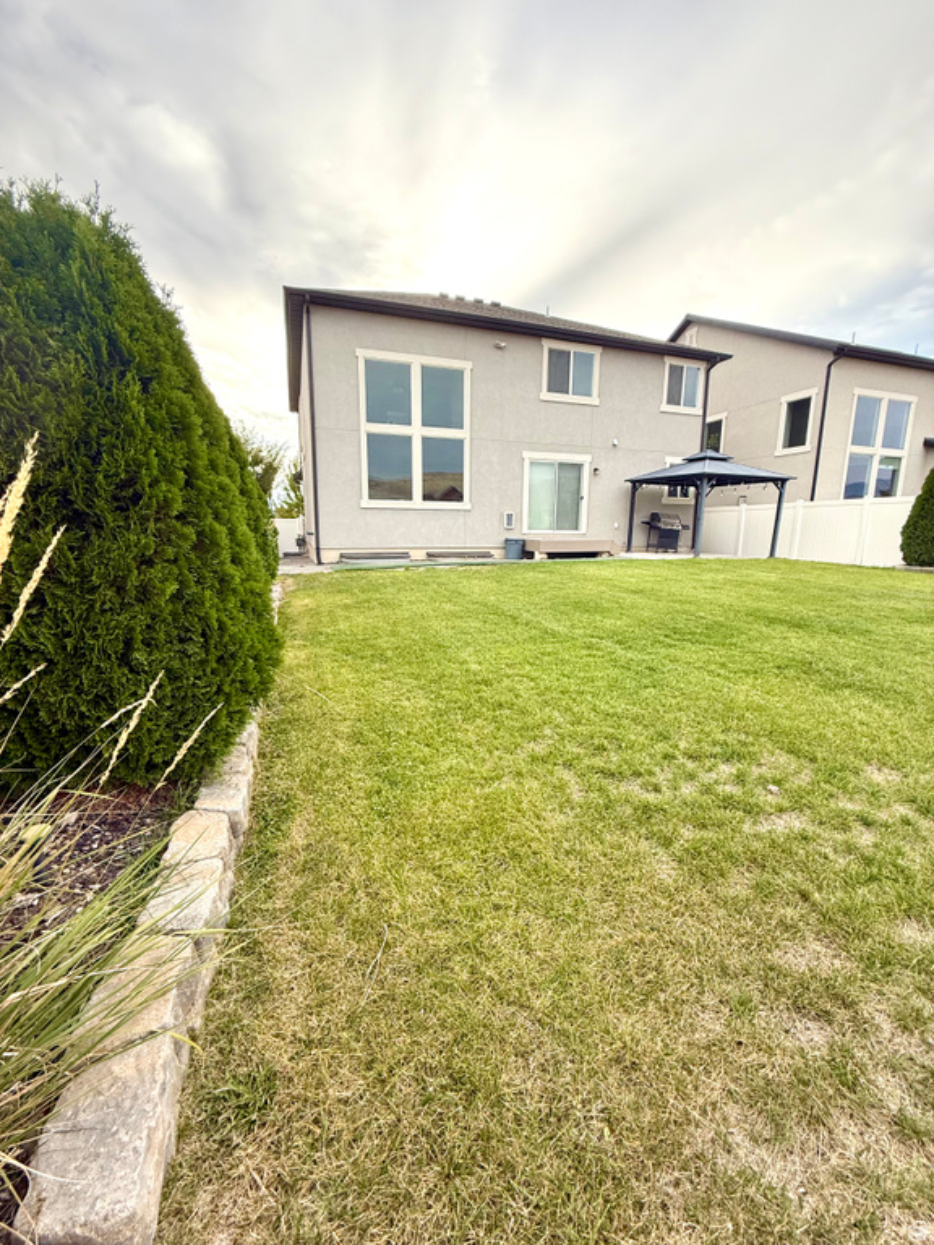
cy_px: 622
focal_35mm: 14
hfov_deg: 85.7
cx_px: 467
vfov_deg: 102.1
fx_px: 504
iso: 64
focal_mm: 2.22
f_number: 2.2
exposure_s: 1/455
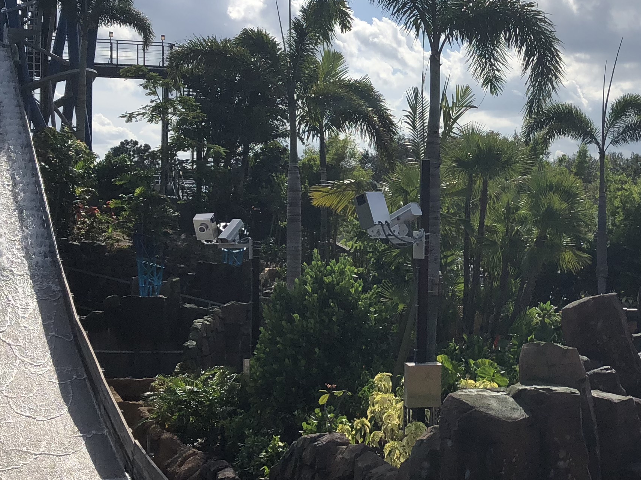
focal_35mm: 66
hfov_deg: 28.5
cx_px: 549
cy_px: 204
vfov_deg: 22.2
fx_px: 1222
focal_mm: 3.99
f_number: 1.8
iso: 25
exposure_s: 1/5348
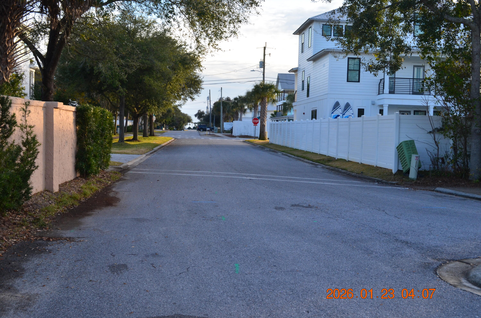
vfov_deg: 31.8
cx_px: 240
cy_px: 159
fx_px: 560
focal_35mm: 42
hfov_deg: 46.5
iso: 400
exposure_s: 1/200
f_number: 10
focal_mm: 28
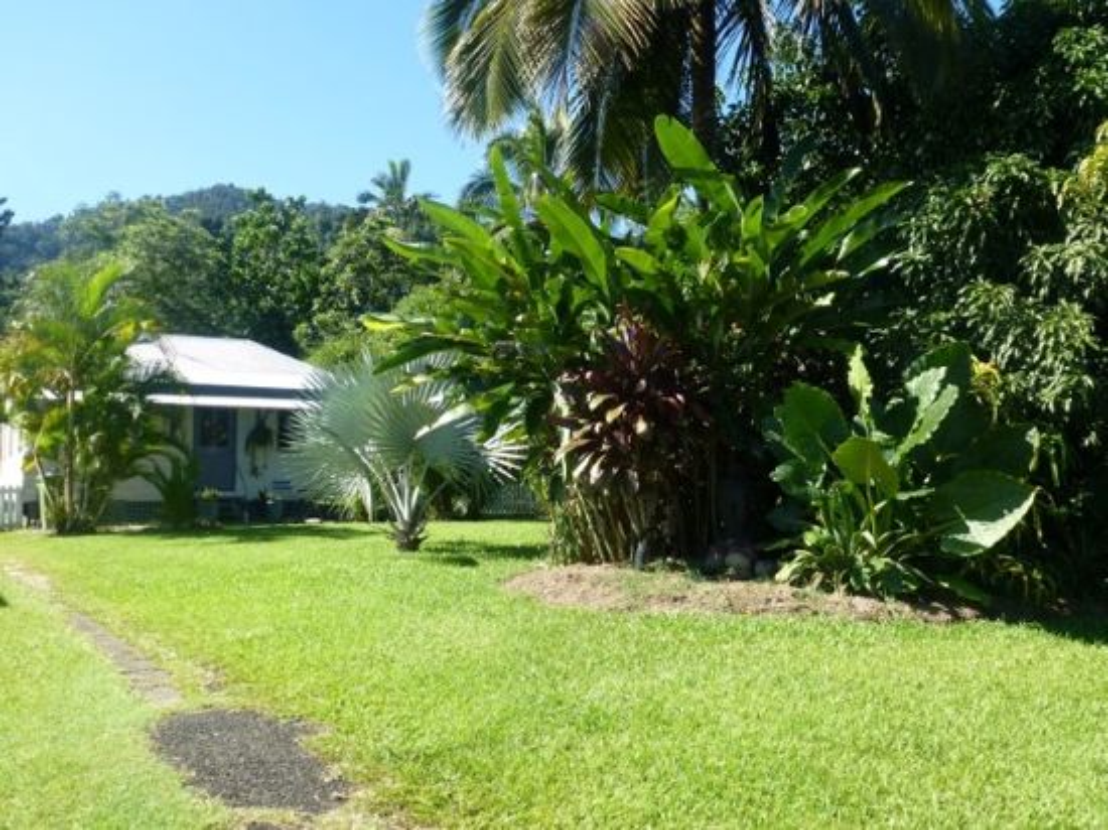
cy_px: 415
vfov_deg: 46.8
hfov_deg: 60.0
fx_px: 960
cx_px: 554
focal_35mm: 30
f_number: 4
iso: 100
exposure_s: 1/320
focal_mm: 5.4
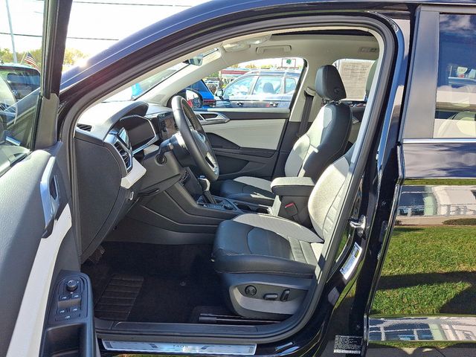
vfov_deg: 54.9
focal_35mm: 25
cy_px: 178
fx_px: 344
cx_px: 238
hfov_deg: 69.4
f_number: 1.8
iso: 25
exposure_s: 1/159
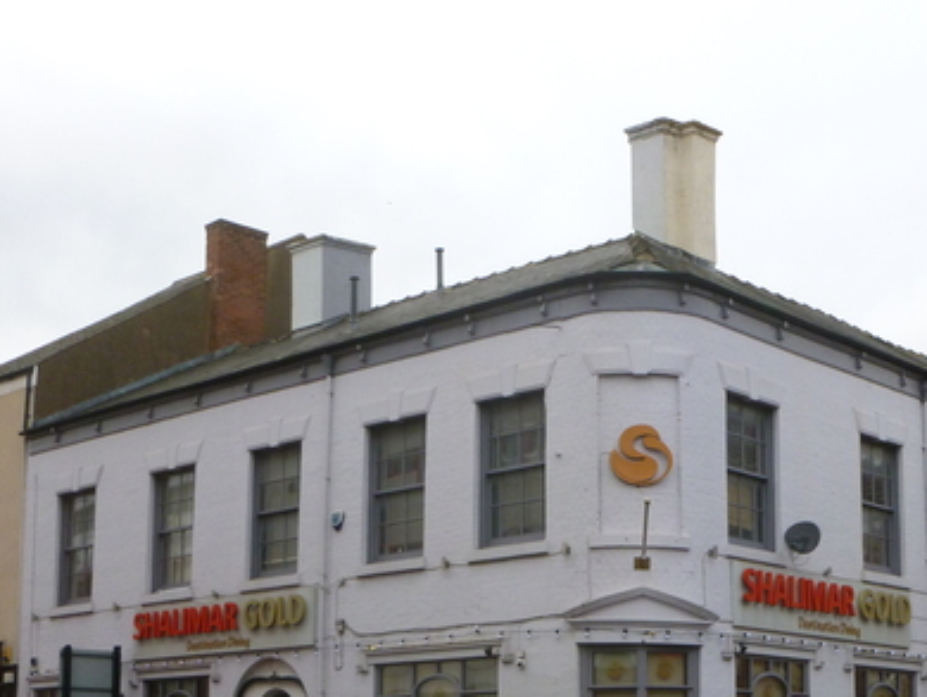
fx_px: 1715
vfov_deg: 22.7
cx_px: 601
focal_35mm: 64
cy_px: 540
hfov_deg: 30.1
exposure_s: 1/500
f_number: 3.7
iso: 250
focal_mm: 6.9
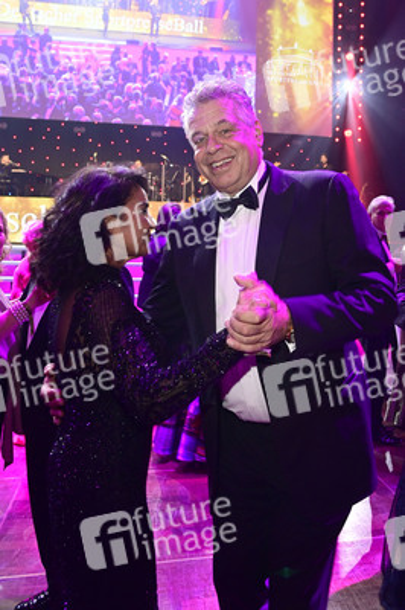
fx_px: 406
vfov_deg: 73.8
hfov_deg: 53.1
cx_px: 202
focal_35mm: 24
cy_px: 305
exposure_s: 1/50
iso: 2500
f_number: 5.6
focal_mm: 24
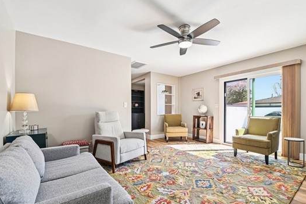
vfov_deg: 70.3
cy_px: 109
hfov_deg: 93.1
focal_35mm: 17
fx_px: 144
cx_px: 164
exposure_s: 1/20
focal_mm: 14
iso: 250
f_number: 8
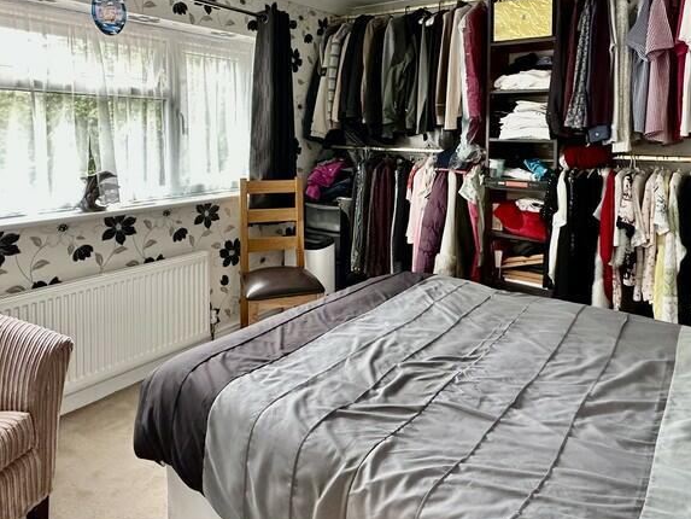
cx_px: 346
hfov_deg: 69.4
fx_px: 499
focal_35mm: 25
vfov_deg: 53.2
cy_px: 150
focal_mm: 2.22
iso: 250
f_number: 2.2
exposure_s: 1/50
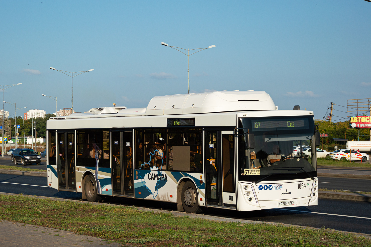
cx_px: 186
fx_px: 695
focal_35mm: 68
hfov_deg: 29.9
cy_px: 124
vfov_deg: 20.1
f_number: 6.3
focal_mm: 45
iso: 100
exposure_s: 1/1000
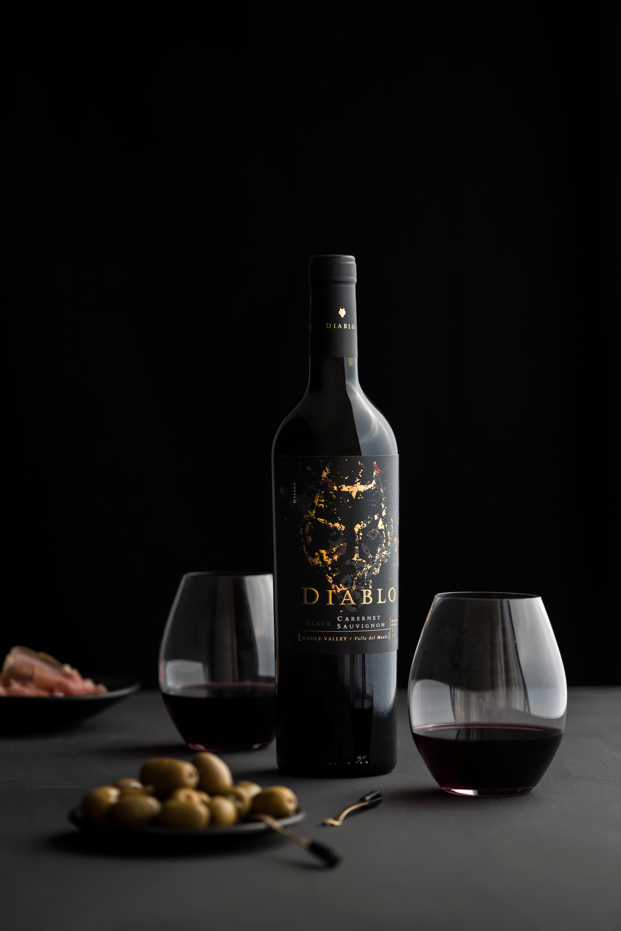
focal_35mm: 105
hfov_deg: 13.1
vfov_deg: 19.4
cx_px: 310
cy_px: 466
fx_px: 2714
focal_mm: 105
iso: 100
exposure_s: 1/250
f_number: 5
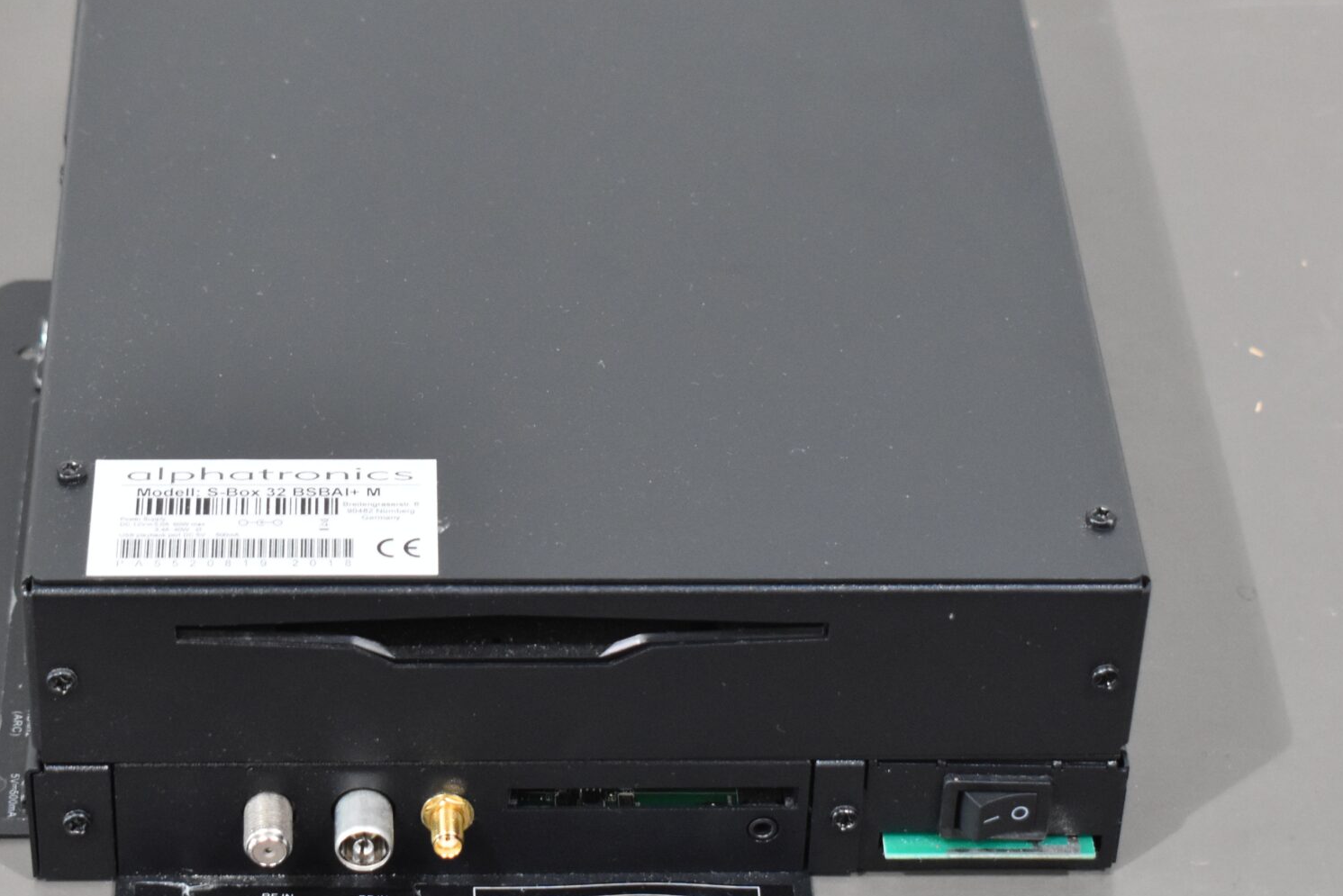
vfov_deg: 11.8
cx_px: 576
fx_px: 4323
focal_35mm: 116
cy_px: 417
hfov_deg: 17.6
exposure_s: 1/125
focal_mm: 45
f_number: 5
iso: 1800
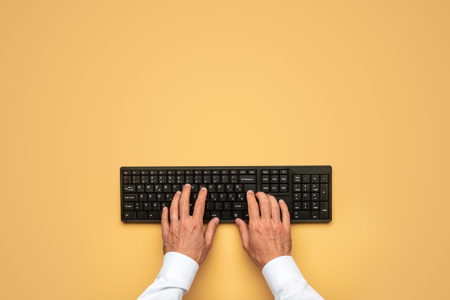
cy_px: 150
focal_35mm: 35
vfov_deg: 37.9
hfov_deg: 54.4
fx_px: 437
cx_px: 225
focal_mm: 35
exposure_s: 1/200
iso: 100
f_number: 8
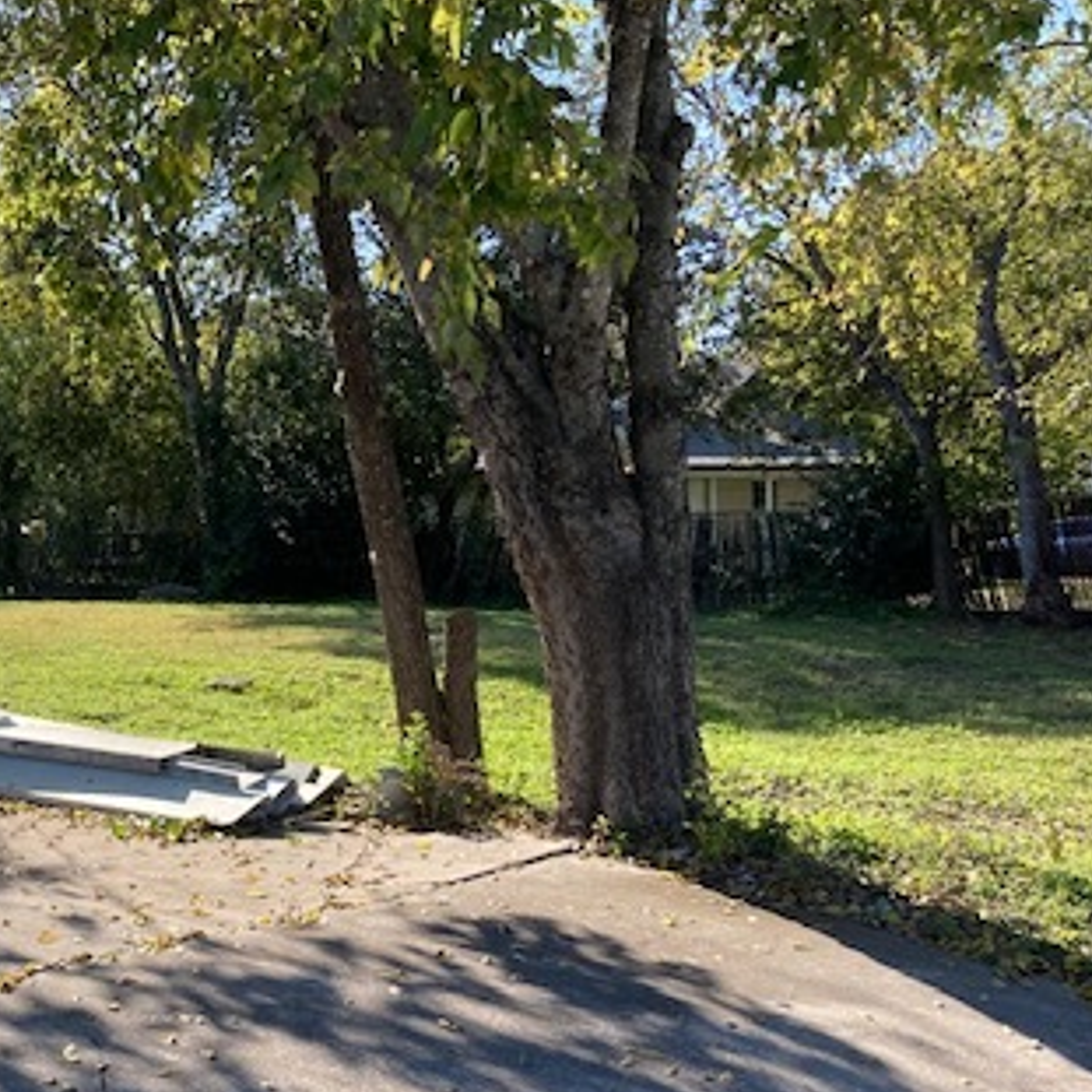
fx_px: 1820
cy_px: 706
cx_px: 46
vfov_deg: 33.2
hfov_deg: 31.3
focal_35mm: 51
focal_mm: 3.99
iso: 20
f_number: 1.8
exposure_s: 1/666
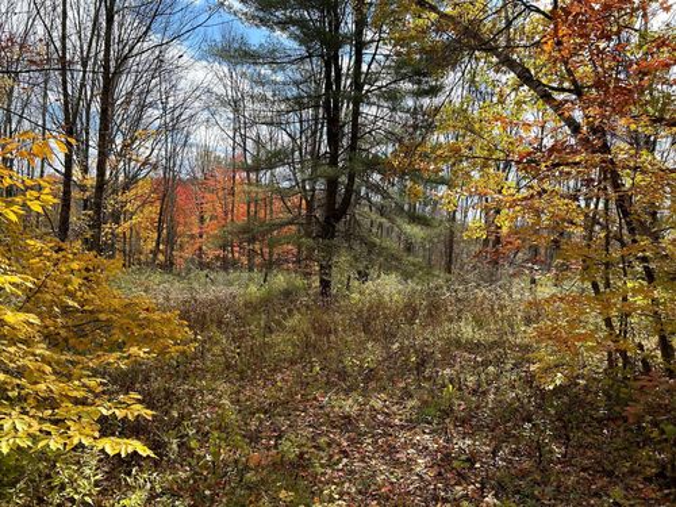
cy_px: 254
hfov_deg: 67.3
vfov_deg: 53.1
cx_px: 338
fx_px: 508
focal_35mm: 26
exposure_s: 1/1468
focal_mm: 5.7
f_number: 1.5
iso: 50
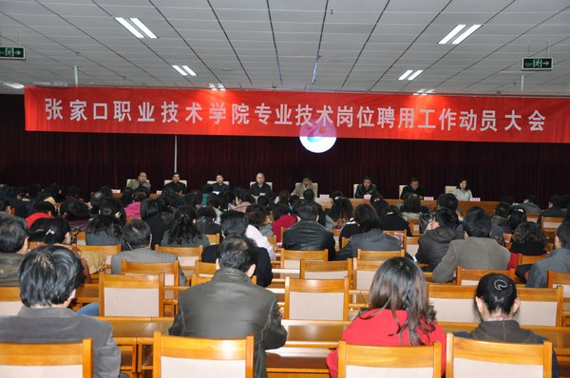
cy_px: 189
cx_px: 285
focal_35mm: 45
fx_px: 711
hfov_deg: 43.7
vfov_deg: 29.8
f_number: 4.2
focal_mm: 30
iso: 800
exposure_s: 1/60
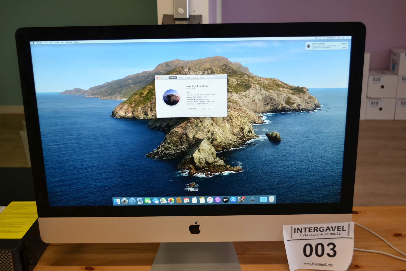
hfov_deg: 45.0
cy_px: 136
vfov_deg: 30.9
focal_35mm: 44
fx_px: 491
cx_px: 203
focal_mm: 29
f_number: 4.5
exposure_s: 1/40
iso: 400
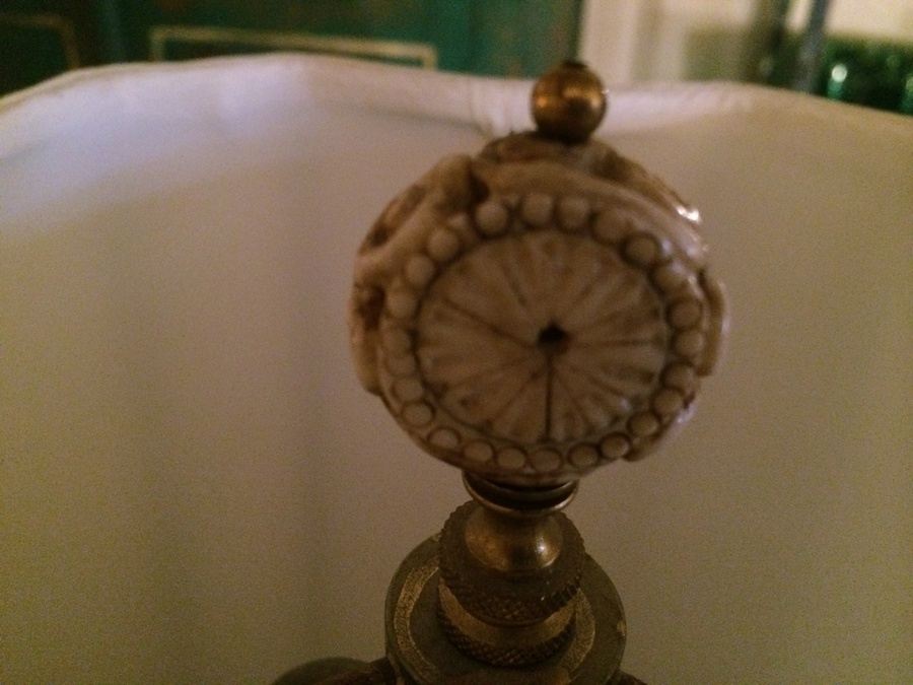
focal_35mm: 30
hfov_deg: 60.0
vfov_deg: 46.8
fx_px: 791
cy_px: 342
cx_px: 456
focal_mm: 4.12
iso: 640
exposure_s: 1/15
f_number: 2.2
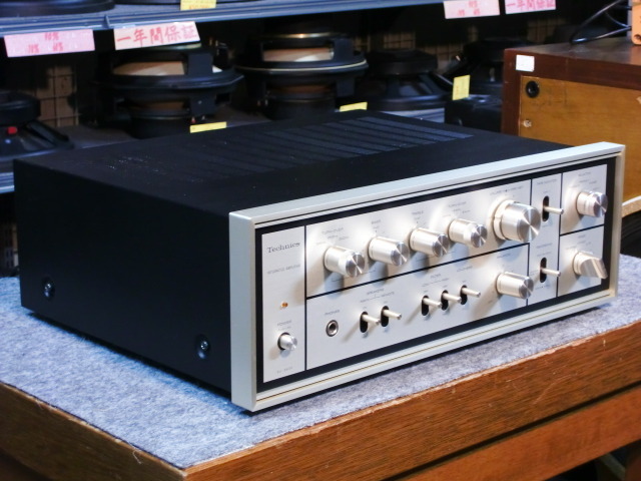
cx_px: 320
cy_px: 240
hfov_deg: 24.7
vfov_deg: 18.7
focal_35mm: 79
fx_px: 1463
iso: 400
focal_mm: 13.9
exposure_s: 1/13
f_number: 4.6
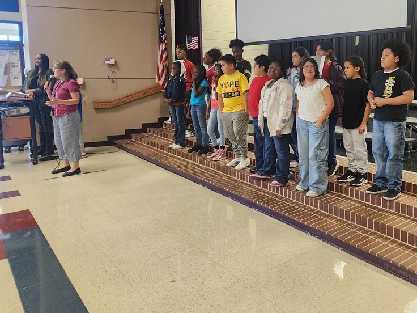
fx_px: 385
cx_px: 279
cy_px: 103
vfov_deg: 43.5
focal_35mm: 32
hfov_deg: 55.6
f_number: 1.8
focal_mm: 5.4
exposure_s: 1/120
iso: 640
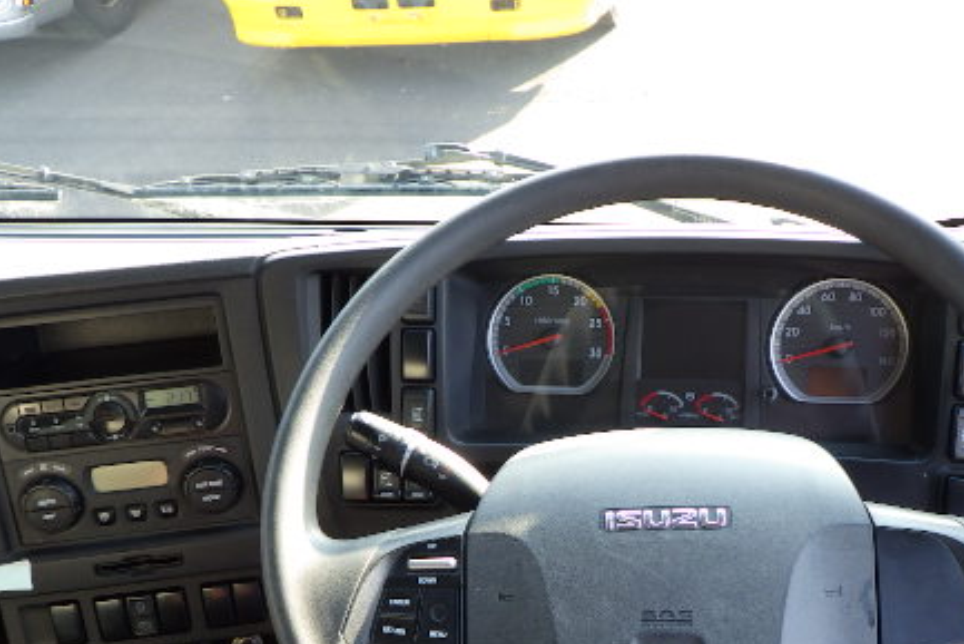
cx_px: 523
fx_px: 1152
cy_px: 530
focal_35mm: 43
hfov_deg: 45.4
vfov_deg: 30.3
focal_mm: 5
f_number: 3.5
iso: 125
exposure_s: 1/60
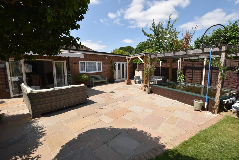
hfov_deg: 100.4
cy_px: 80
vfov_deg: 77.3
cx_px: 120
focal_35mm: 15
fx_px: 100
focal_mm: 10
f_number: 8
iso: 100
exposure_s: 1/200
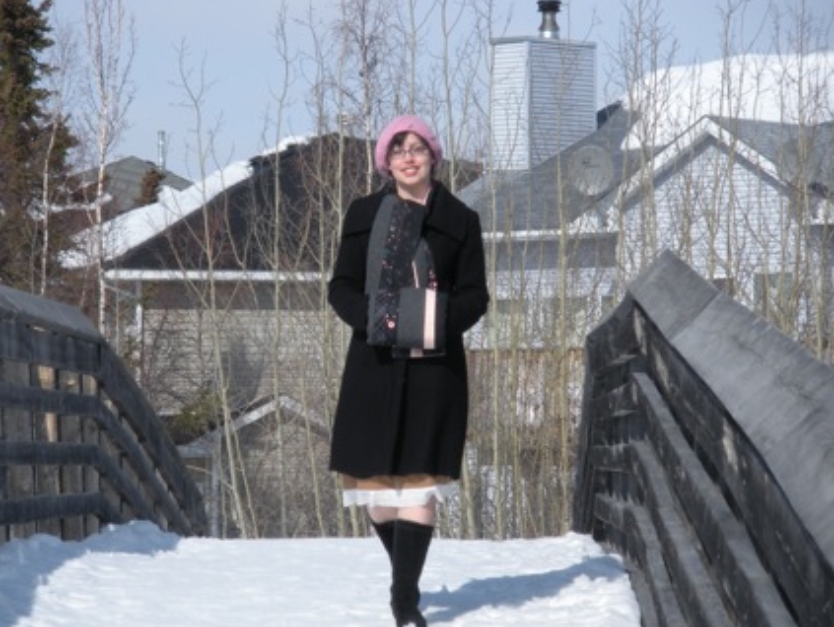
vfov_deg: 7.4
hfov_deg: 9.9
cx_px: 392
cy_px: 338
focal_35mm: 200
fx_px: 4823
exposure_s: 1/516
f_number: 5.6
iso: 64
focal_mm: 31.5
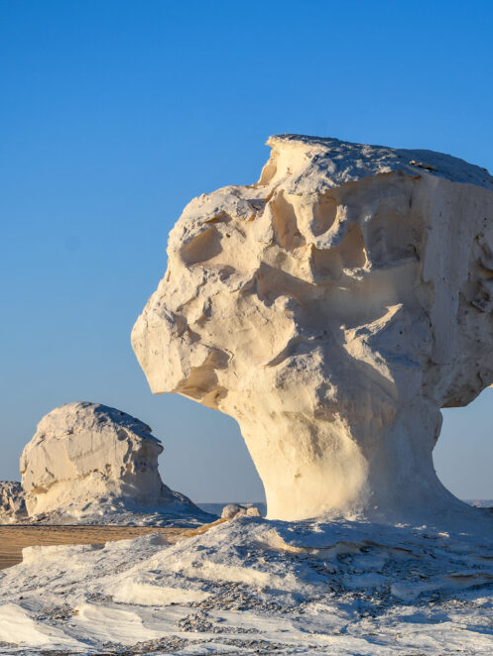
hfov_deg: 12.8
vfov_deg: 16.9
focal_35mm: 116
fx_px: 2201
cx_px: 306
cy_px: 427
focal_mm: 52
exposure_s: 1/320
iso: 100
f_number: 9
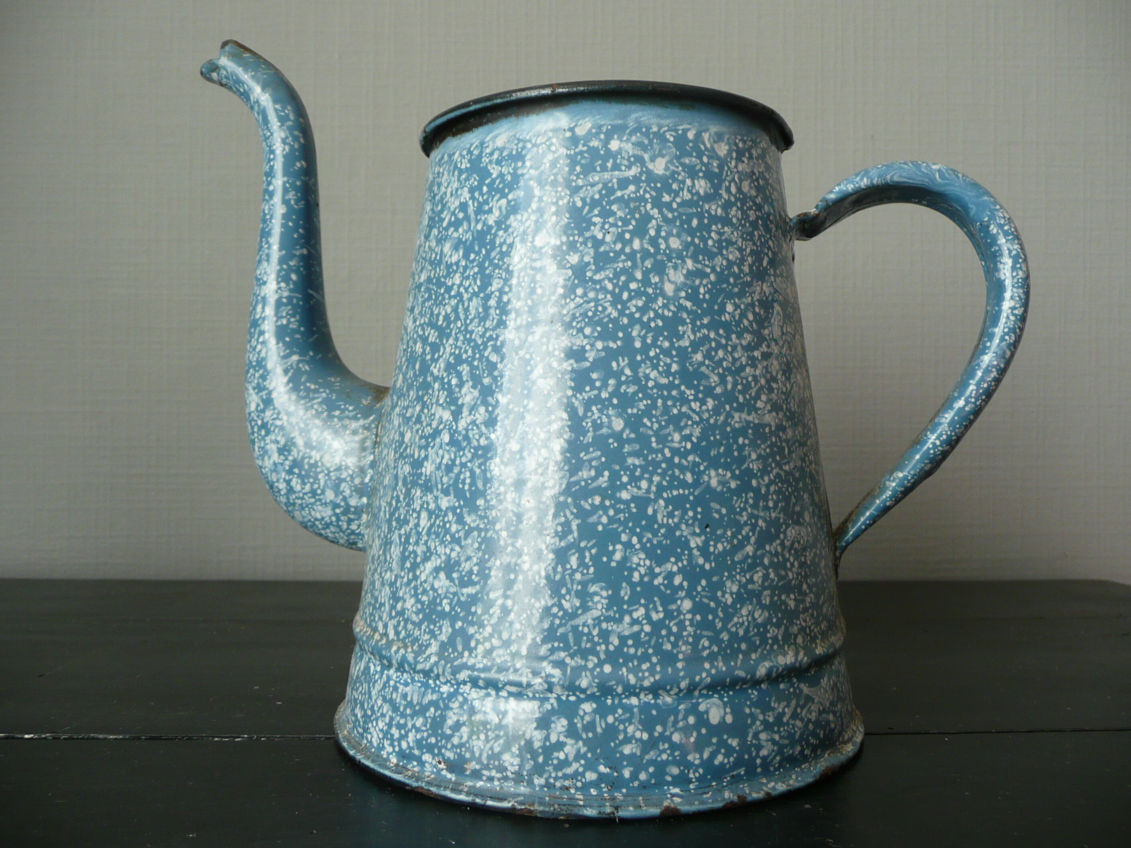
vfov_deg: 49.7
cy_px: 424
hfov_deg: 63.4
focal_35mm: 28
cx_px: 566
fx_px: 915
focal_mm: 4.6
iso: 125
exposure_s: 1/30
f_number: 3.3
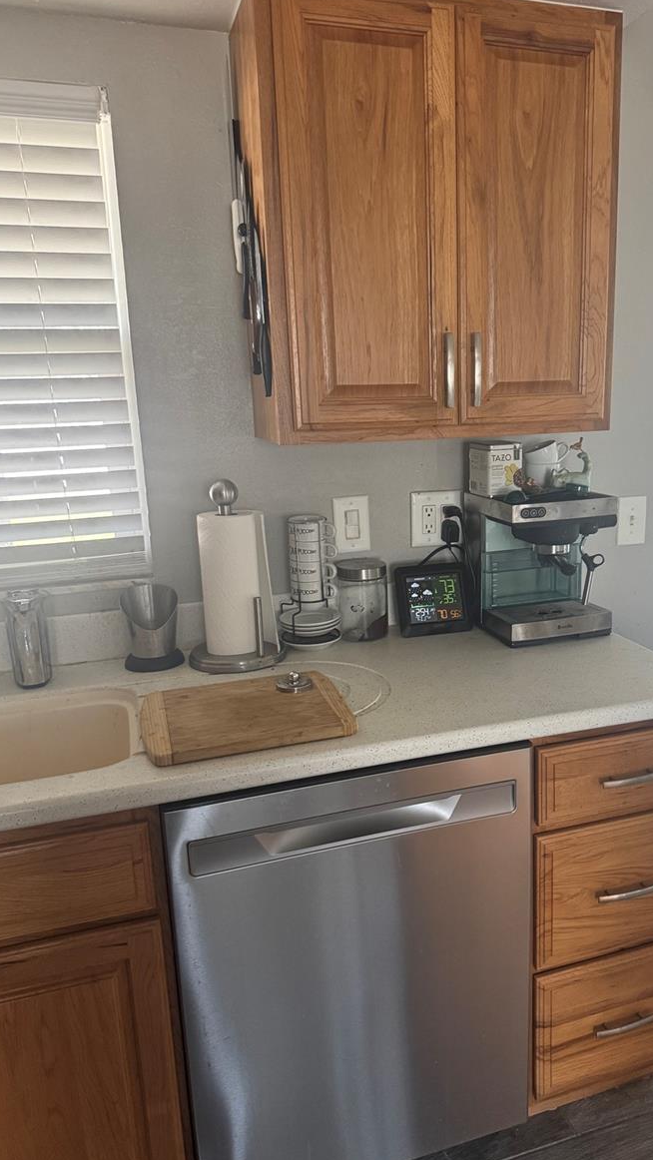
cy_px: 573
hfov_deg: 42.4
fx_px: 831
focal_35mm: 27
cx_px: 424
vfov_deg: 69.9
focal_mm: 6.76
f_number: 1.78
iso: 400
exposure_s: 1/60
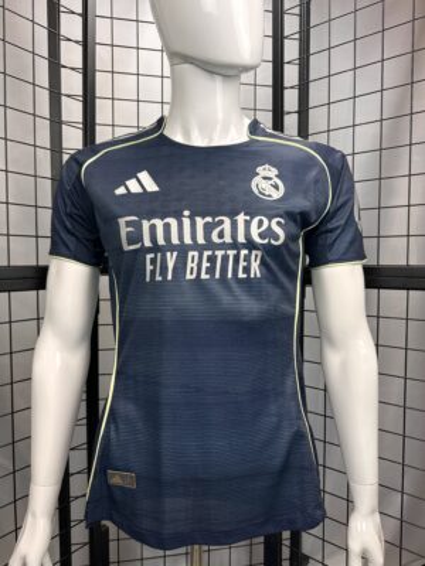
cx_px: 212
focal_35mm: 24
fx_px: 393
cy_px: 283
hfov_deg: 56.8
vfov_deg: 71.6
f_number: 1.78
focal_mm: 6.86
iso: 125
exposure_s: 1/120
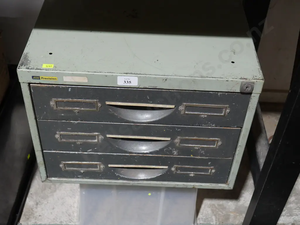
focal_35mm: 50
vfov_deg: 29.1
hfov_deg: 38.2
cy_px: 112
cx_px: 150
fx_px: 434
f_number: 5.3
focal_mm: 25
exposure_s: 1/60
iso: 1250
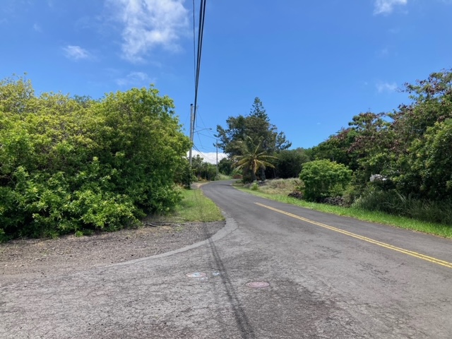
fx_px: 366
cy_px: 170
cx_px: 226
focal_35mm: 28
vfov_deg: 49.7
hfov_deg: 63.4
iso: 20
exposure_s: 1/1215
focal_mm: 3.99
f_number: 1.8
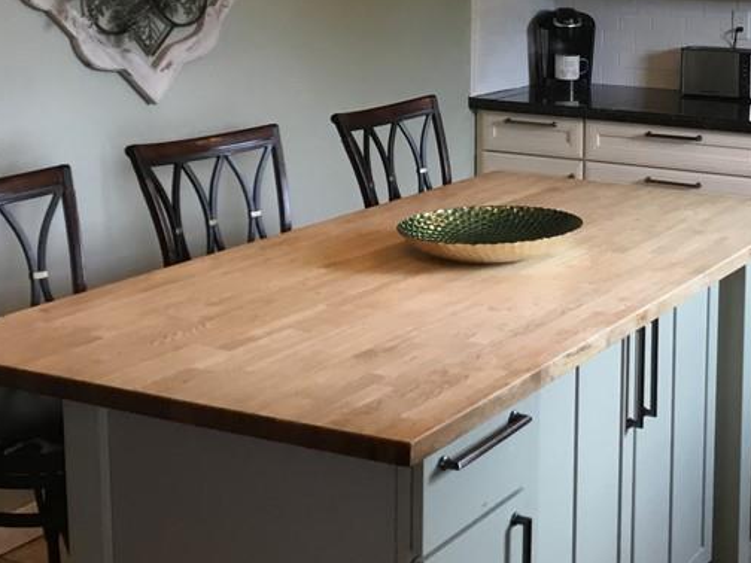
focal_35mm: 63
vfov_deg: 23.0
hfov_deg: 29.2
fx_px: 1367
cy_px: 113
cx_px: 708
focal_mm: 3.3
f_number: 2.4
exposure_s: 1/30
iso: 64
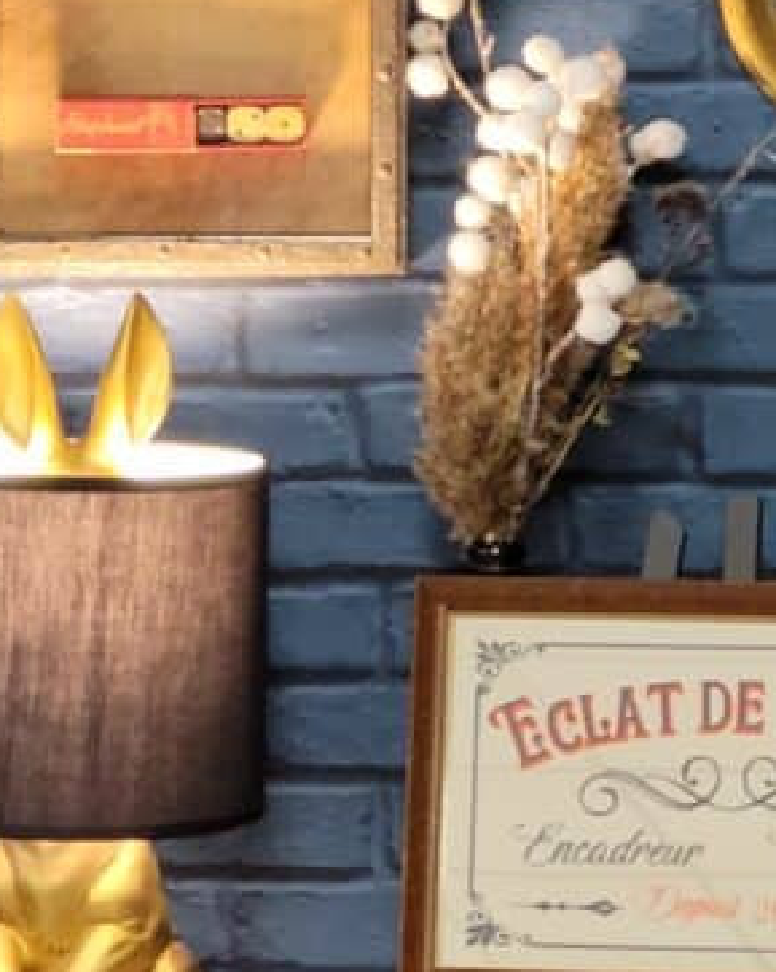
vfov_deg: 9.2
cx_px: 371
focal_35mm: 210
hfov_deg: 7.4
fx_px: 6036
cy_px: 438
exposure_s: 1/50
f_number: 2.4
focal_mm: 7.12
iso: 400
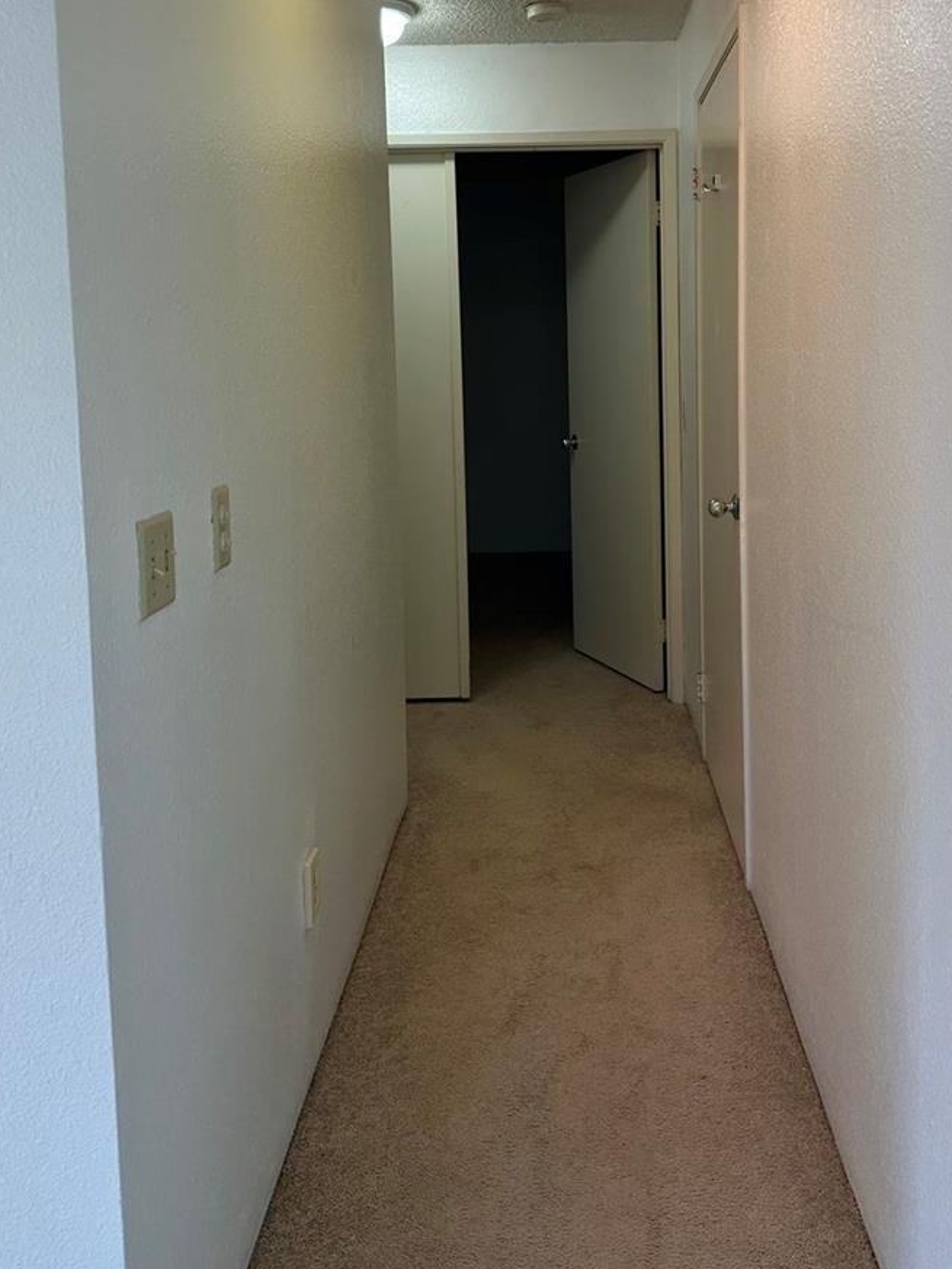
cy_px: 454
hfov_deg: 42.8
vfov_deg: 54.5
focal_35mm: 33
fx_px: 1210
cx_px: 564
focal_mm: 6.86
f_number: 1.78
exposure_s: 1/120
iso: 100
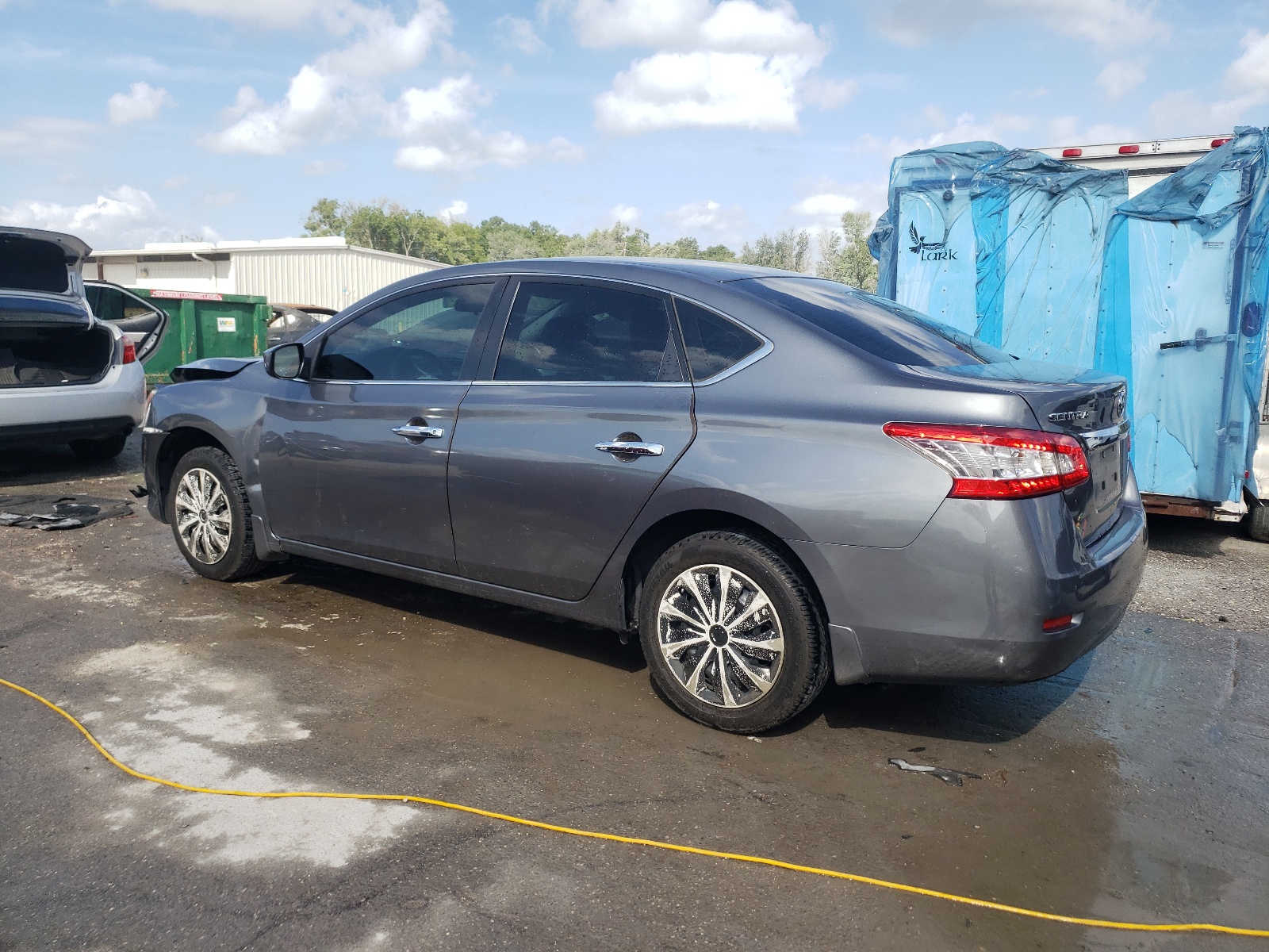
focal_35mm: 26
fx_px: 953
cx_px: 634
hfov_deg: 67.3
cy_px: 476
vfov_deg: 53.1
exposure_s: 1/2000
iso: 50
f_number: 1.5
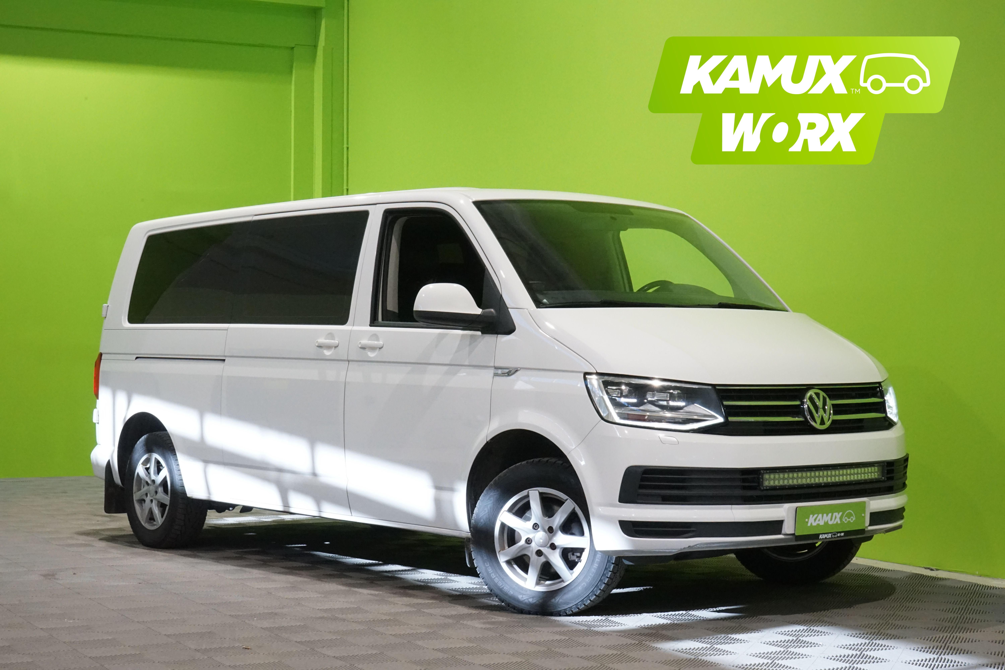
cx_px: 502
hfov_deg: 31.9
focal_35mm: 63
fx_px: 1759
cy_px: 335
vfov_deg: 21.6
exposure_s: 1/25
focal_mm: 63
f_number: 22
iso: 6400
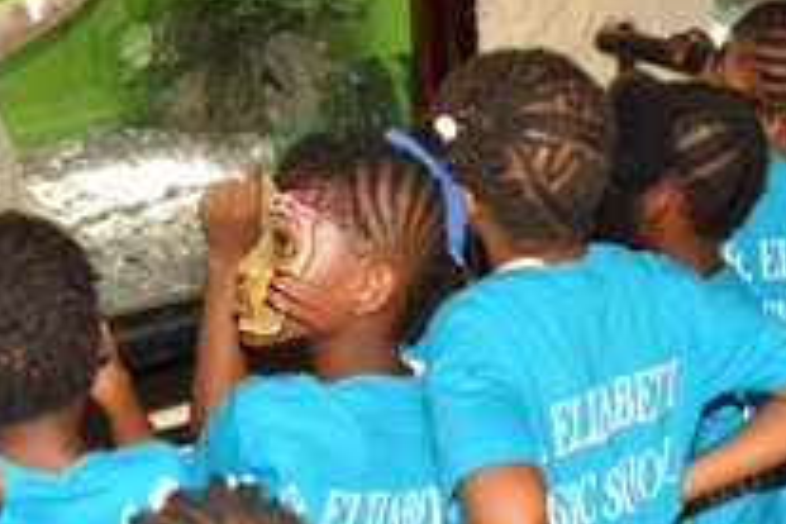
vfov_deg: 16.5
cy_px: 0
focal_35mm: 81
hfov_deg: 24.9
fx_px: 1770
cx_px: 513
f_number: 5.6
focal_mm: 25
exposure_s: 1/60
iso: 400
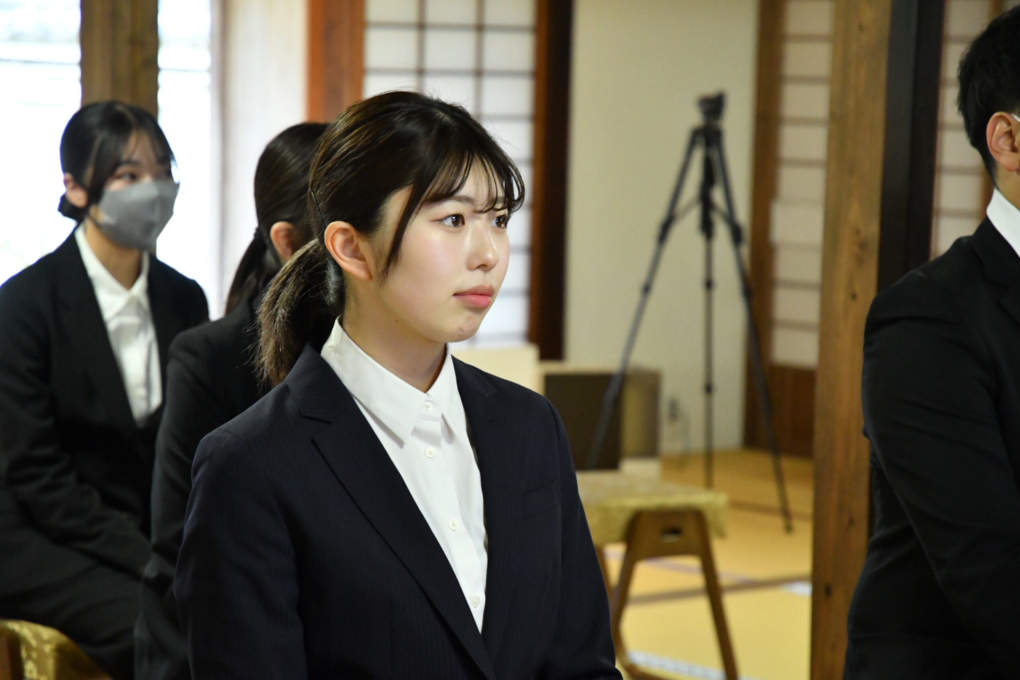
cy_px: 340
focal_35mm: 120
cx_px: 510
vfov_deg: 11.4
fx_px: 3400
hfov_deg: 17.1
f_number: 4
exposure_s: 1/200
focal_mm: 80
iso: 4000
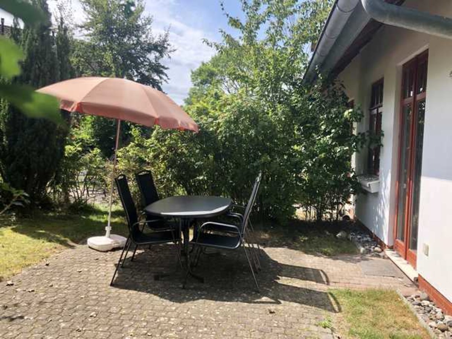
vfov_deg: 49.7
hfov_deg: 63.4
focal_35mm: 28
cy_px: 170
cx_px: 226
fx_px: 366
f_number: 1.8
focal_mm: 4
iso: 20
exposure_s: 1/787
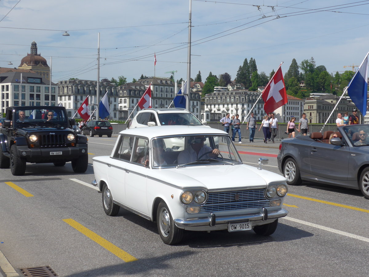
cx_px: 184
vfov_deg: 22.3
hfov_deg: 29.4
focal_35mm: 66
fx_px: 704
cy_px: 138
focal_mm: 13.4
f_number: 3.9
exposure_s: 1/1300
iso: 80
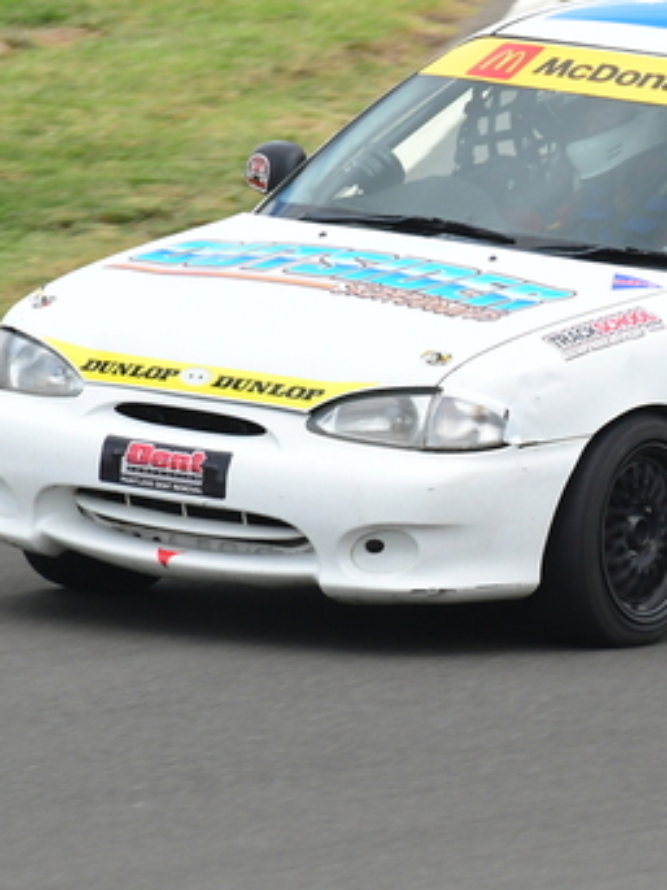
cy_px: 323
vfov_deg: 1.2
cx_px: 594
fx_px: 43266
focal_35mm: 1683
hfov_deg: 0.9
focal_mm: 500
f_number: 10
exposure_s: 1/640
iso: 640
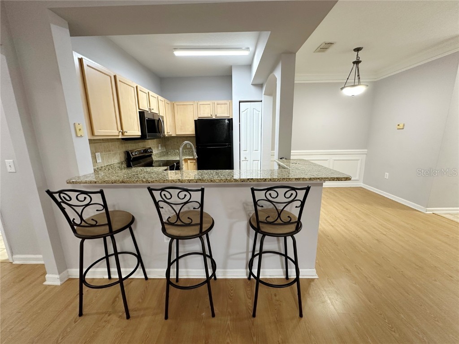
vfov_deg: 85.7
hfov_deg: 102.1
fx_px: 186
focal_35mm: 14
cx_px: 230
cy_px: 172
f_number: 2.2
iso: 200
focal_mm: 2.22
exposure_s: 1/60
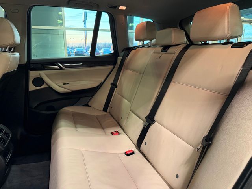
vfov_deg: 56.8
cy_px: 94
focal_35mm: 24
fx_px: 175
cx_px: 126
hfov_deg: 71.6
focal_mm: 6.76
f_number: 1.78
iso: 250
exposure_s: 1/60
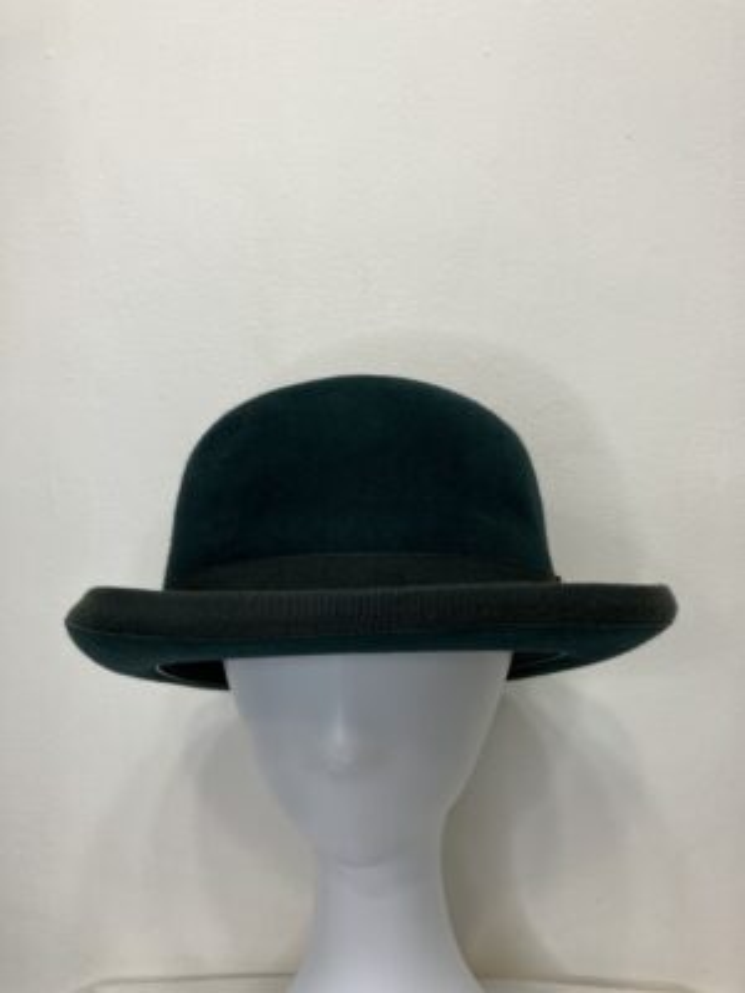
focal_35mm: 28
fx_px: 803
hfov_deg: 49.7
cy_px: 496
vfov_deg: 63.4
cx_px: 372
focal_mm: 3.99
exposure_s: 1/100
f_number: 1.8
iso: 80
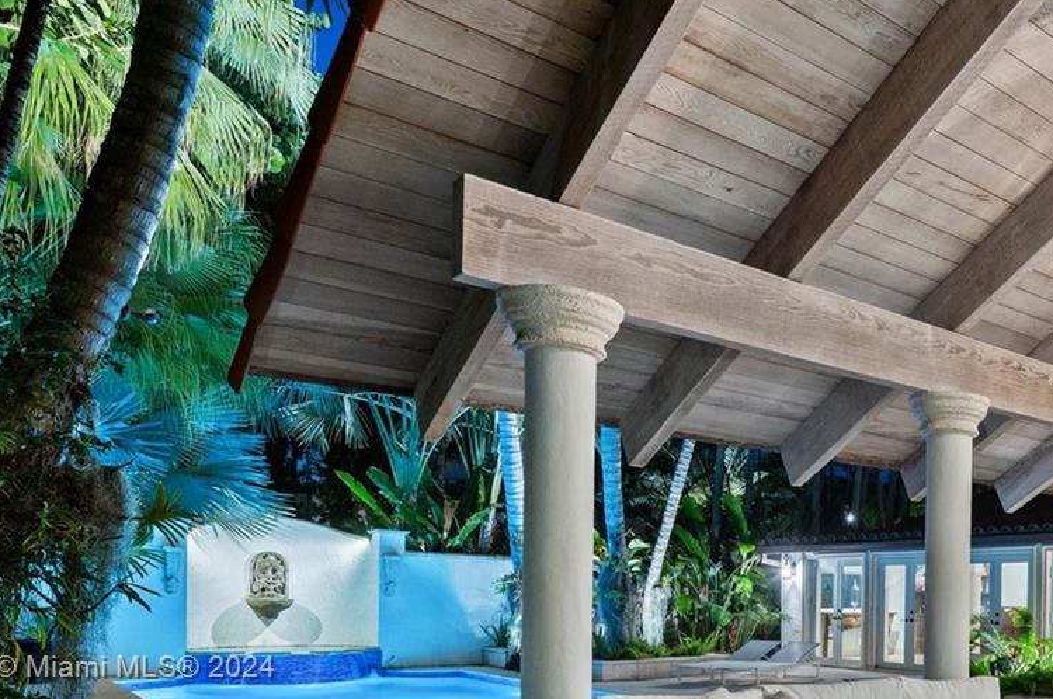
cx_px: 949
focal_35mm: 32
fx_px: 935
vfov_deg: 37.4
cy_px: 670
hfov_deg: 51.8
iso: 200
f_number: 8
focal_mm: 15
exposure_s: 1.6
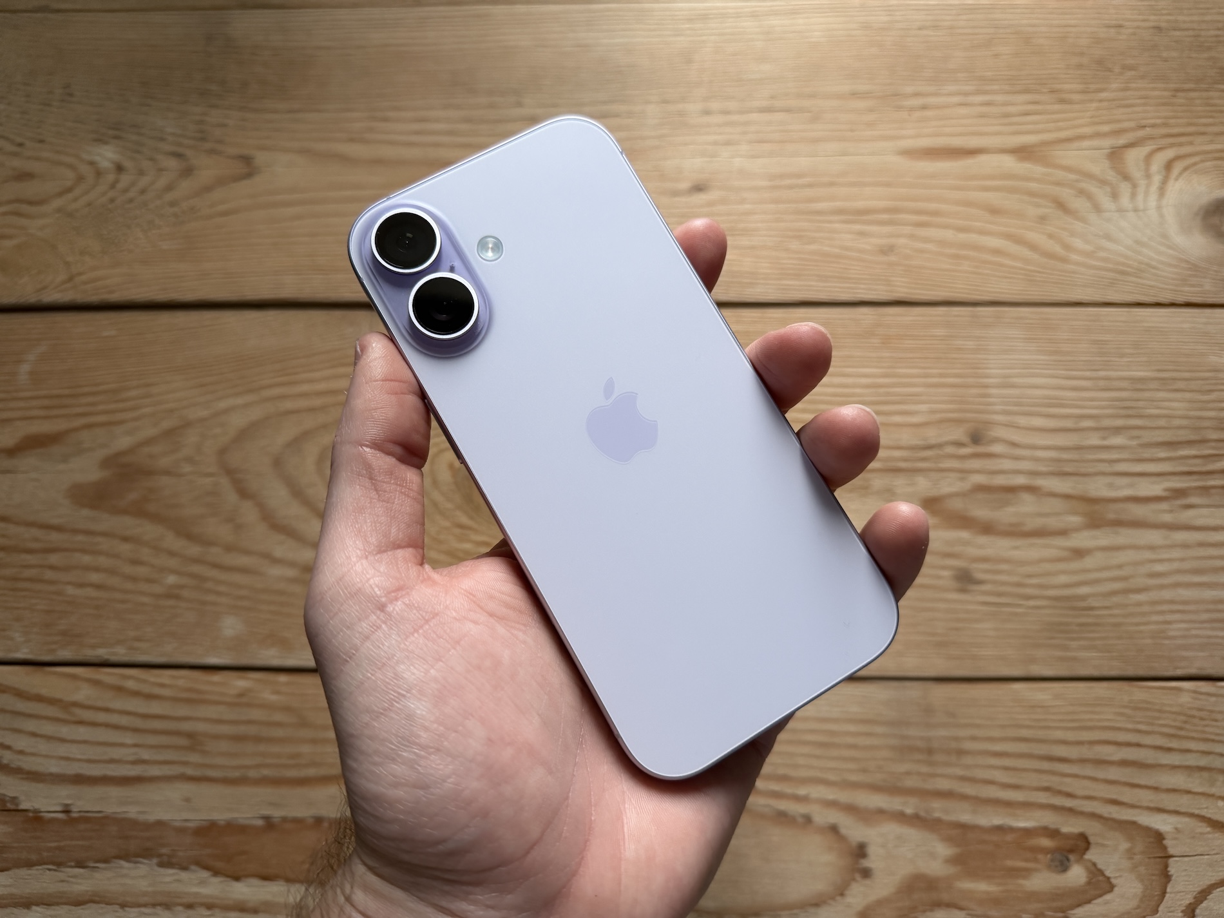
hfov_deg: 71.6
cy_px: 459
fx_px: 849
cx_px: 612
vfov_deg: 56.8
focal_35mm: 24
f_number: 1.78
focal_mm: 6.76
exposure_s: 1/85
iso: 200
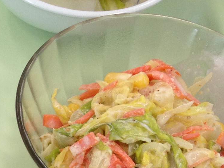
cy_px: 224
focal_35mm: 152
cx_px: -214
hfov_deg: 11.7
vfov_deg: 9.6
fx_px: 984
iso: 64
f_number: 2.4
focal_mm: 4.28
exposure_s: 1/60
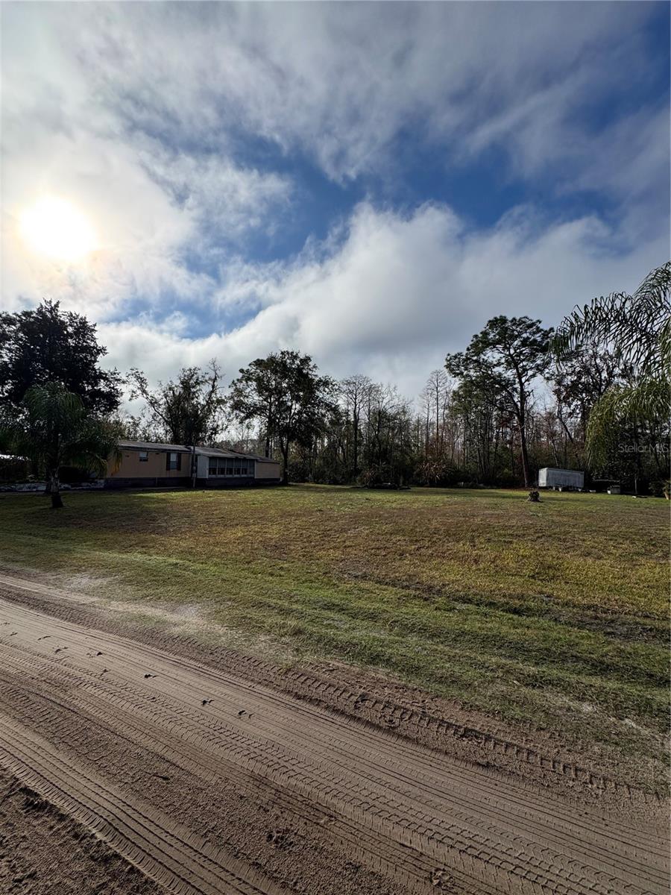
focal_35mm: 14
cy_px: 448
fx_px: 362
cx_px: 336
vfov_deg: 102.1
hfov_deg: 85.7
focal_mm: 2.22
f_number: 2.2
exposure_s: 1/4132
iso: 50
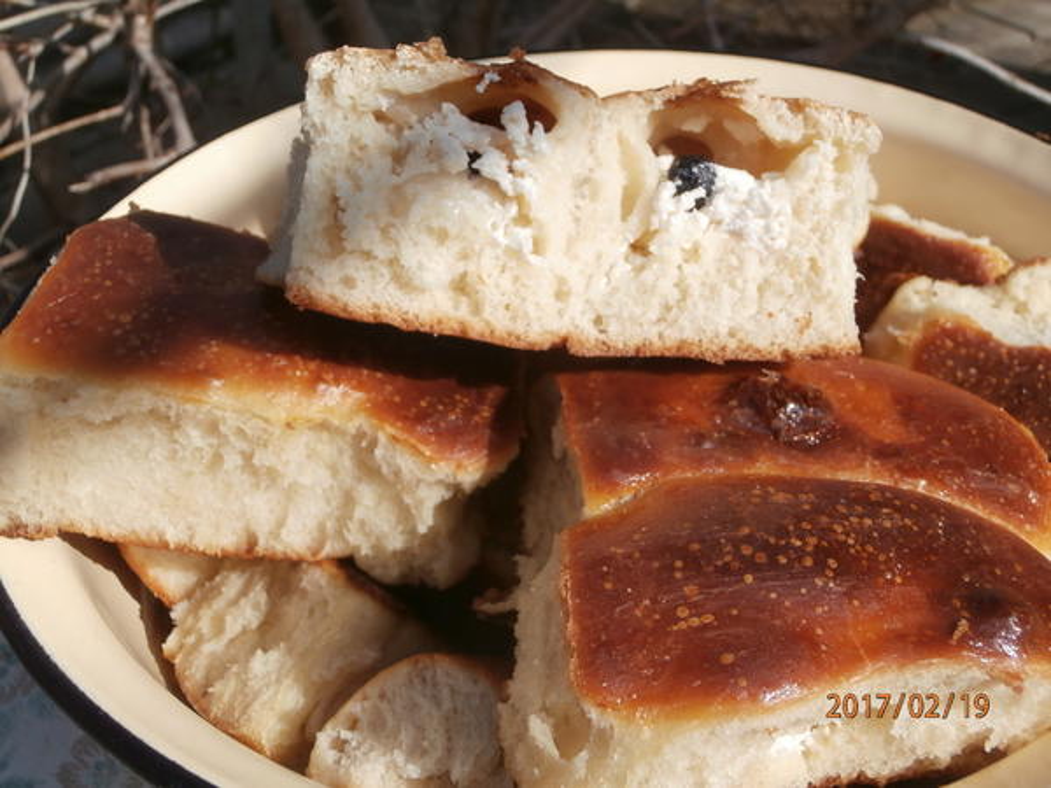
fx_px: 1154
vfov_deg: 37.7
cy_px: 394
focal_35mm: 38
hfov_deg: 49.0
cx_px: 526
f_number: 3.9
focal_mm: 6.67
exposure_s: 1/1000
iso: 100
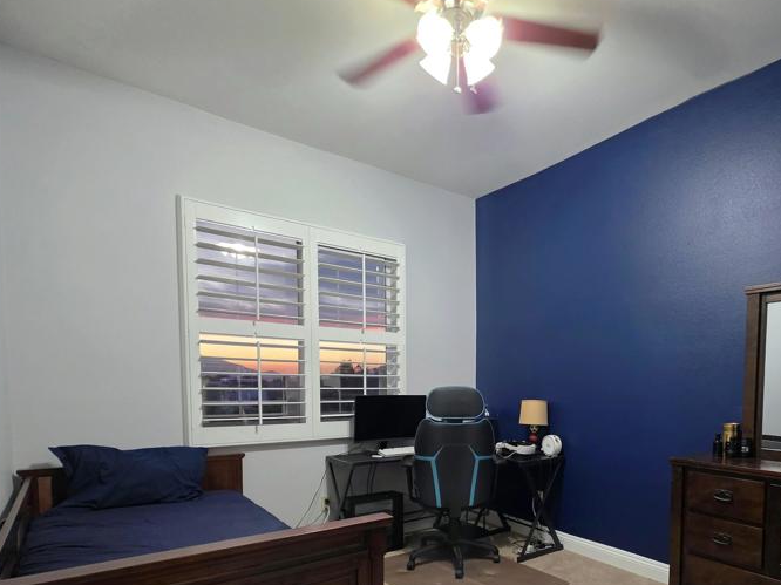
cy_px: 414
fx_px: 451
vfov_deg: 63.3
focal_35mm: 20
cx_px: 489
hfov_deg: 80.2
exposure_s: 1/60
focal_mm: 2.2
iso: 500
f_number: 1.9
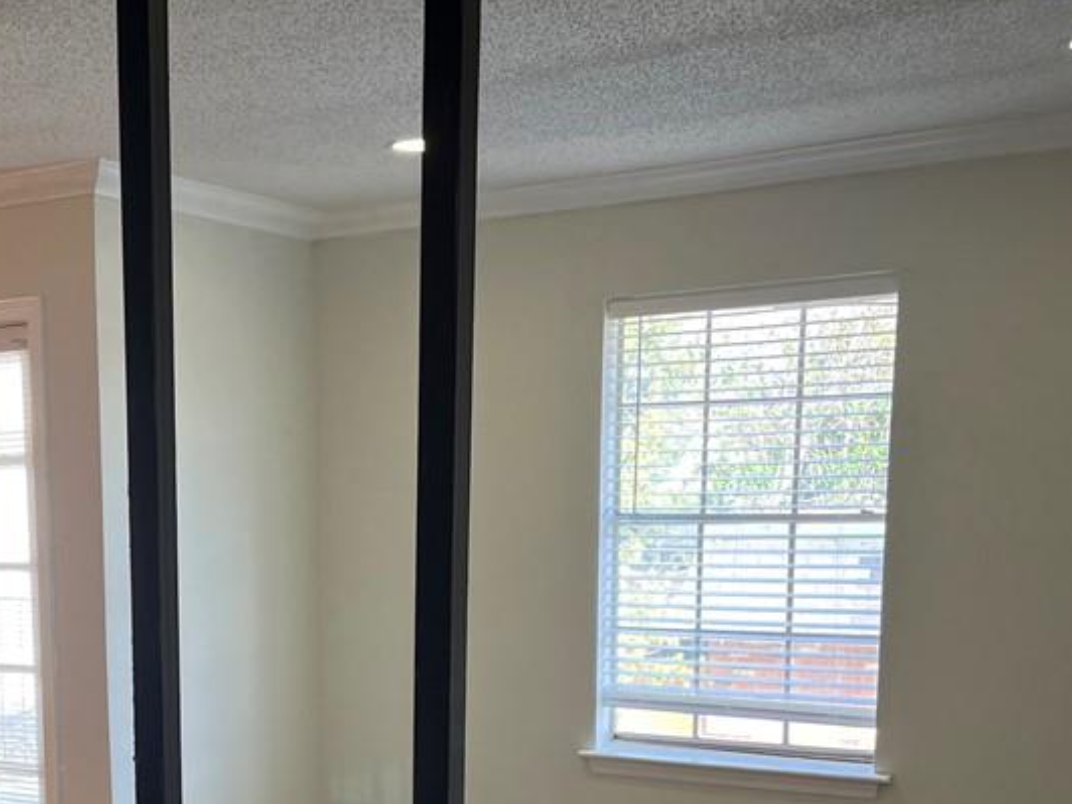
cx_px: 167
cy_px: 725
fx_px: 1548
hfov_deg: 36.5
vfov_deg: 28.0
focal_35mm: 50
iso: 100
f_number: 1.6
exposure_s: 1/120
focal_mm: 5.1
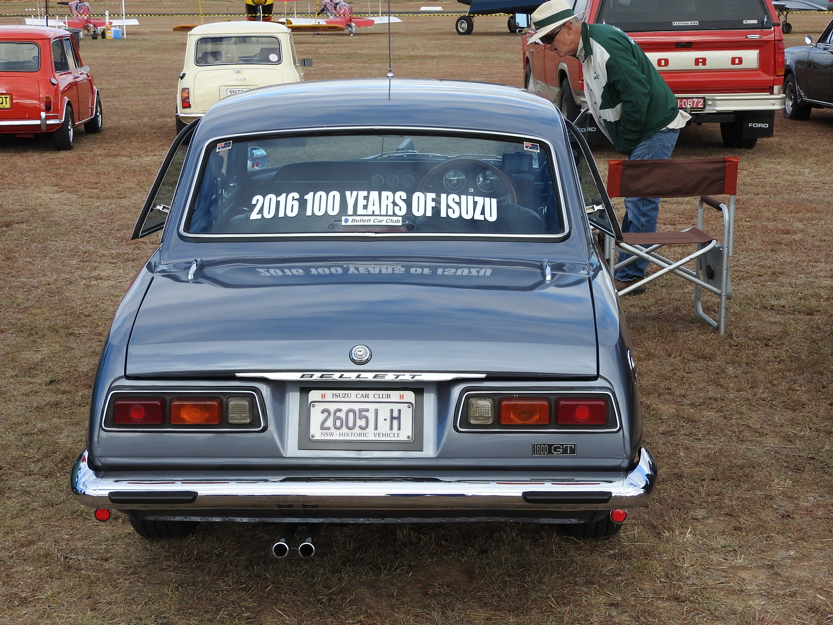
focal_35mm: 65
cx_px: 416
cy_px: 312
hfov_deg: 29.8
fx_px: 1564
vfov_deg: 22.6
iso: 100
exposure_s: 1/400
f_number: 4.2
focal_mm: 11.6
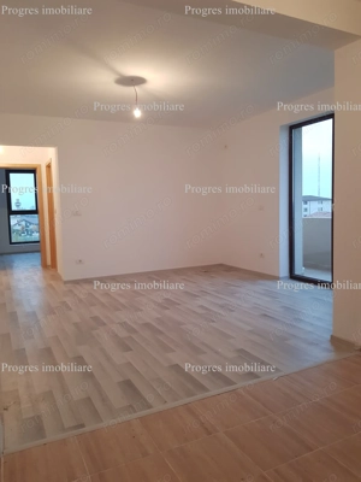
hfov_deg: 53.1
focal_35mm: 26
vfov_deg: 67.3
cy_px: 241
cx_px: 180
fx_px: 362
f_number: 1.7
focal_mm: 4.3
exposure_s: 1/50
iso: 125
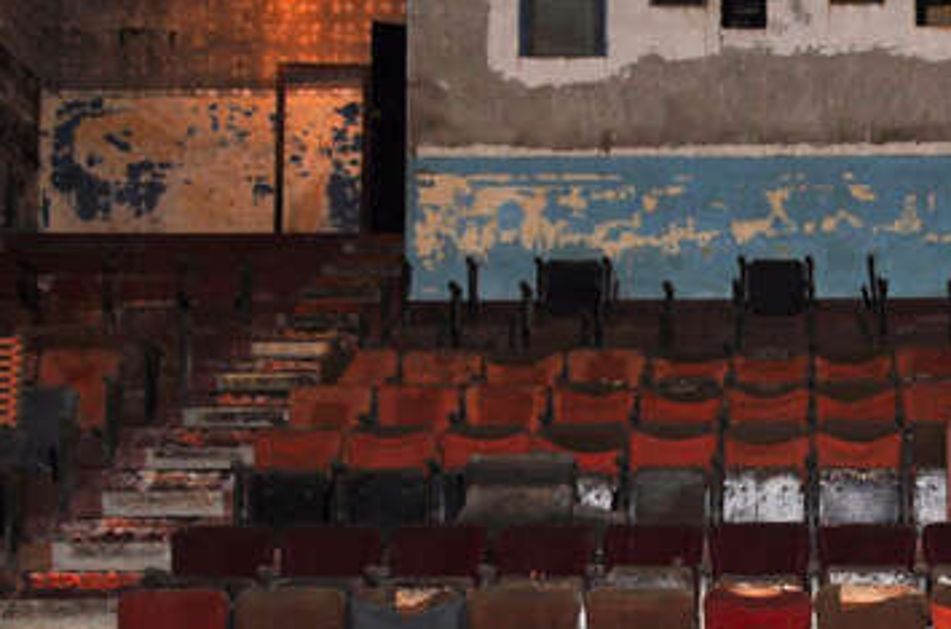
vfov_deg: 15.4
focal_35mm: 88
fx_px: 2319
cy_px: 488
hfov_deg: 22.6
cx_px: 873
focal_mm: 26
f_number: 4
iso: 200
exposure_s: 1/60
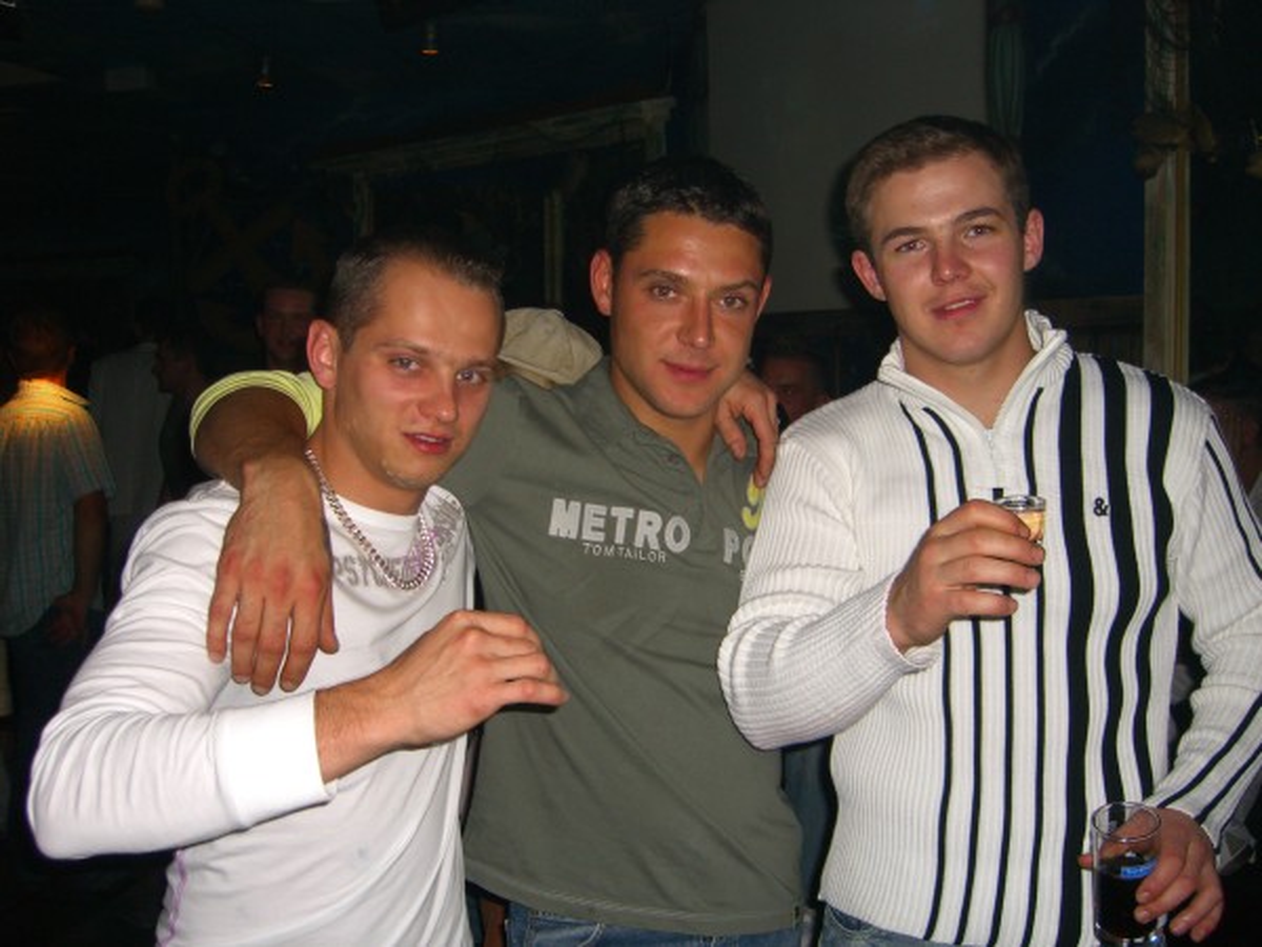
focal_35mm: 38
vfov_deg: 37.7
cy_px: 474
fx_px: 1385
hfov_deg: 49.0
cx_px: 631
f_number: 2.8
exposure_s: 1/60
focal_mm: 7.9
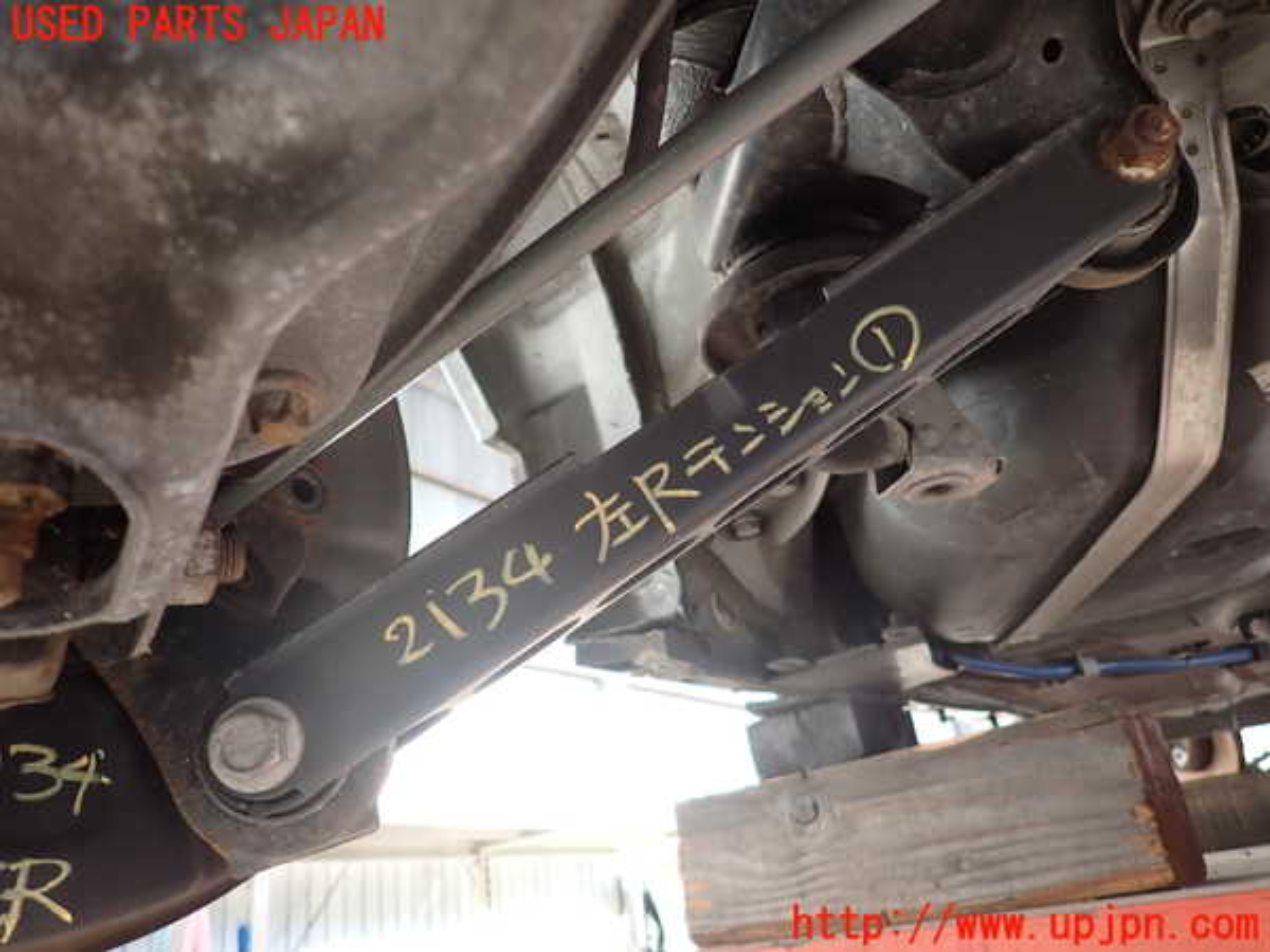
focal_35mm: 25
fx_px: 917
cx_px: 635
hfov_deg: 69.4
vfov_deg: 54.9
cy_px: 476
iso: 160
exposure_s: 1/125
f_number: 2
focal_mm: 4.5
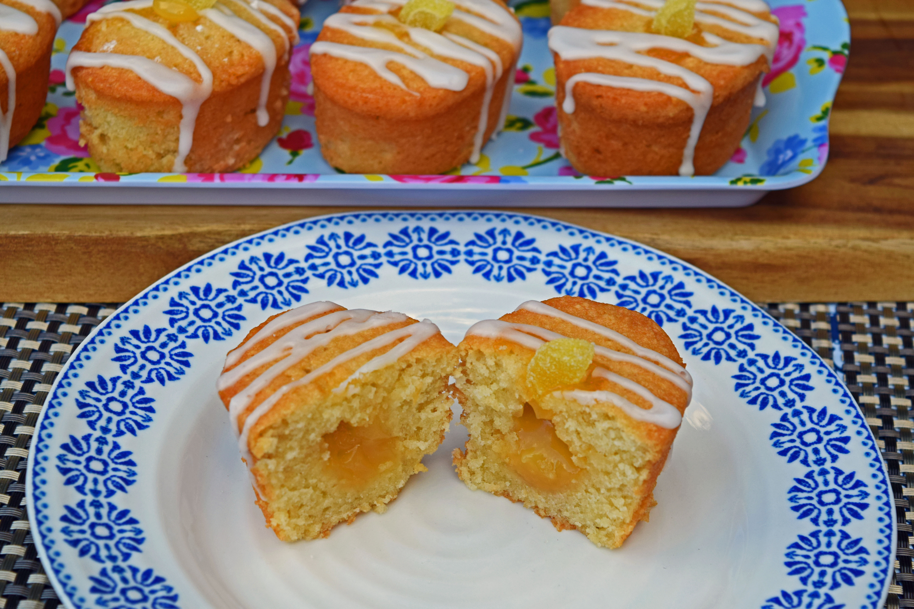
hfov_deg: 24.6
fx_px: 2094
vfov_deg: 16.6
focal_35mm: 82
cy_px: 304
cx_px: 457
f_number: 7.1
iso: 400
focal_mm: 55
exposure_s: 1/200
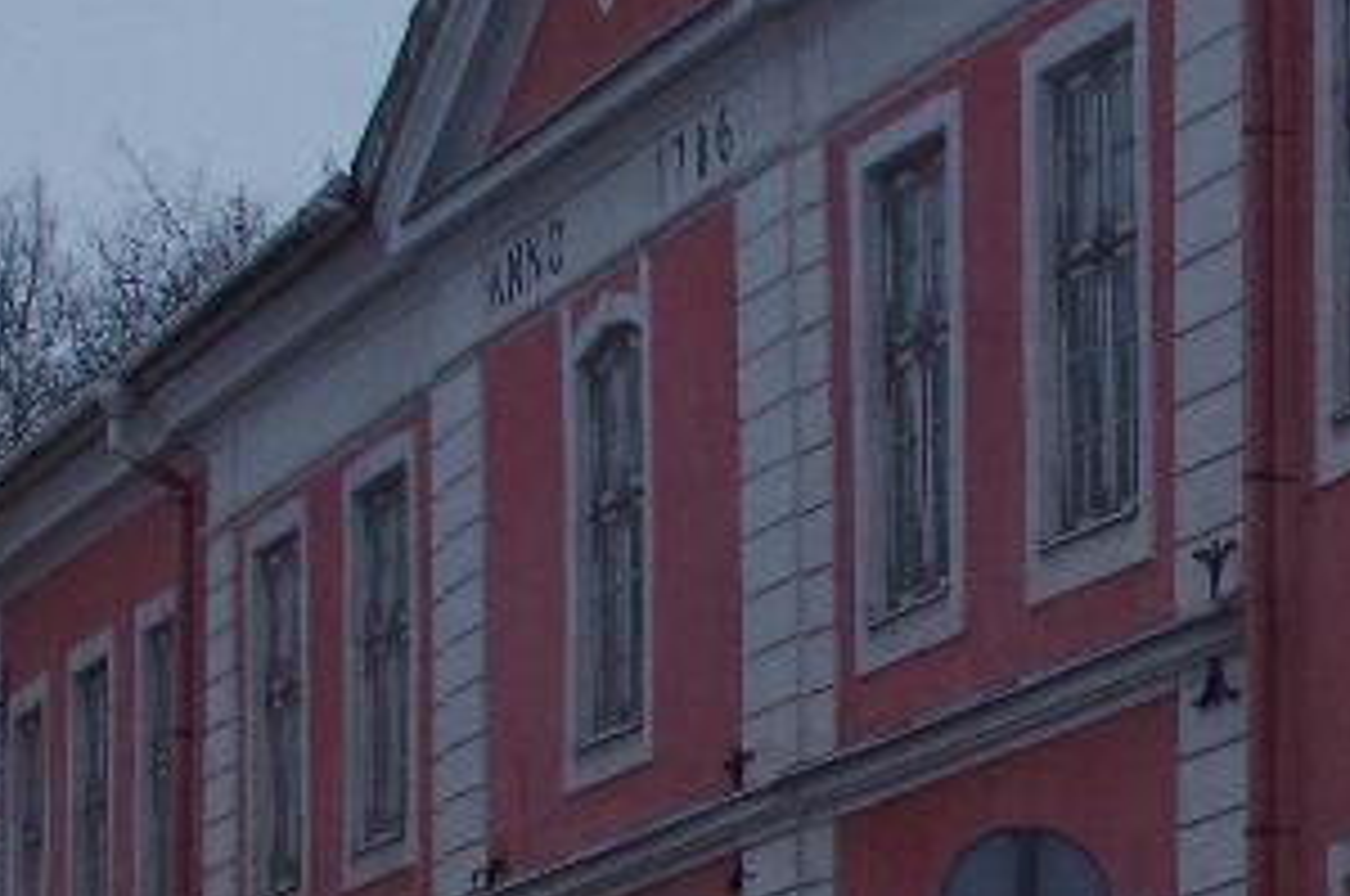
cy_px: 689
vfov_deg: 6.0
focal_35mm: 228
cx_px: 1764
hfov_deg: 8.9
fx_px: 8536
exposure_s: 1/50
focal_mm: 28
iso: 1000
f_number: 6.3
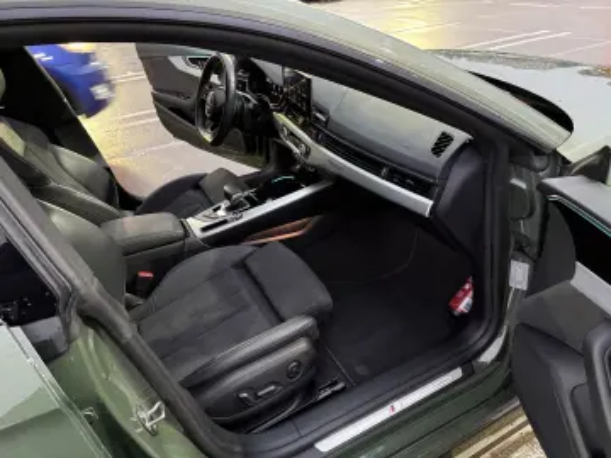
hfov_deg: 71.6
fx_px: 424
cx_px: 306
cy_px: 229
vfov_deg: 56.8
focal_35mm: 24
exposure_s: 1/31
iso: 1000
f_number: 1.78
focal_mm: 6.76
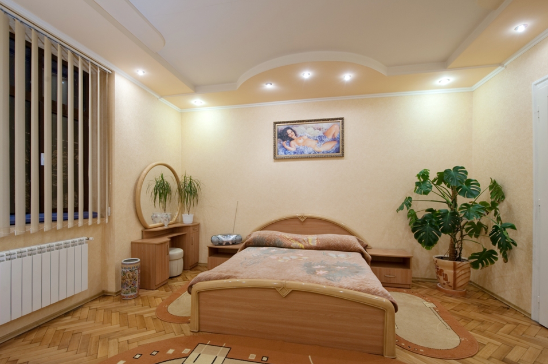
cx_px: 272
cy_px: 182
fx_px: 228
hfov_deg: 100.4
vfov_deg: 77.2
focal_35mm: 15
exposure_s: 1
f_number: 8
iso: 100
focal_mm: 14
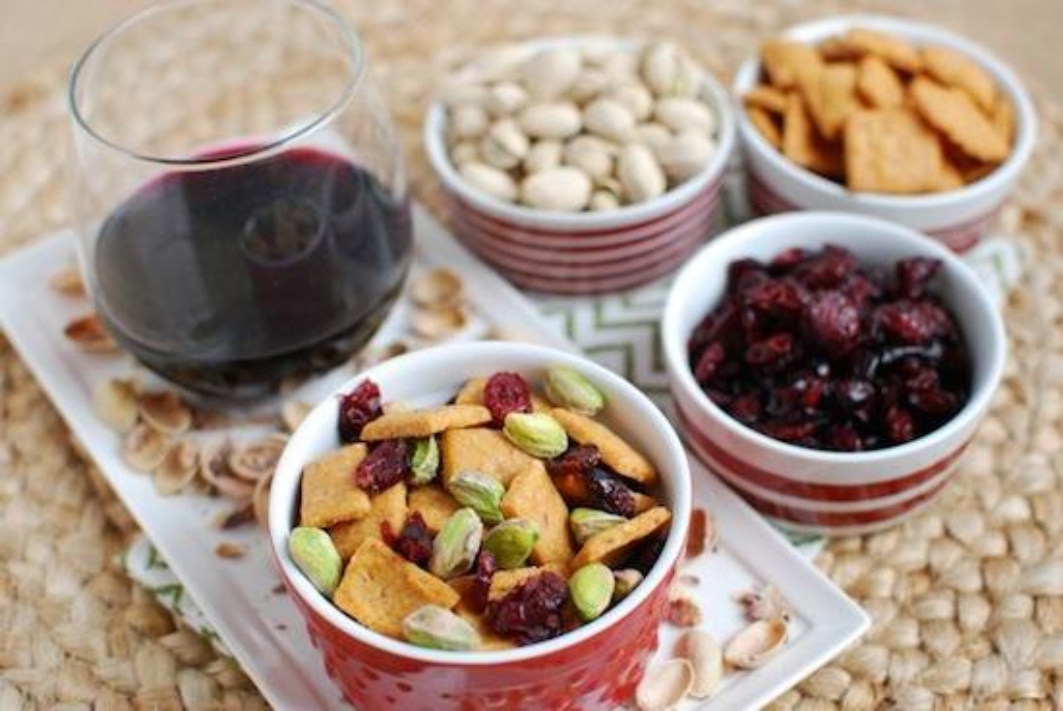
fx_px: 1552
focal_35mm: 52
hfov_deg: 37.8
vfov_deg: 25.8
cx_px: 532
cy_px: 356
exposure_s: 1/100
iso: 400
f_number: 3.5
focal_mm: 35
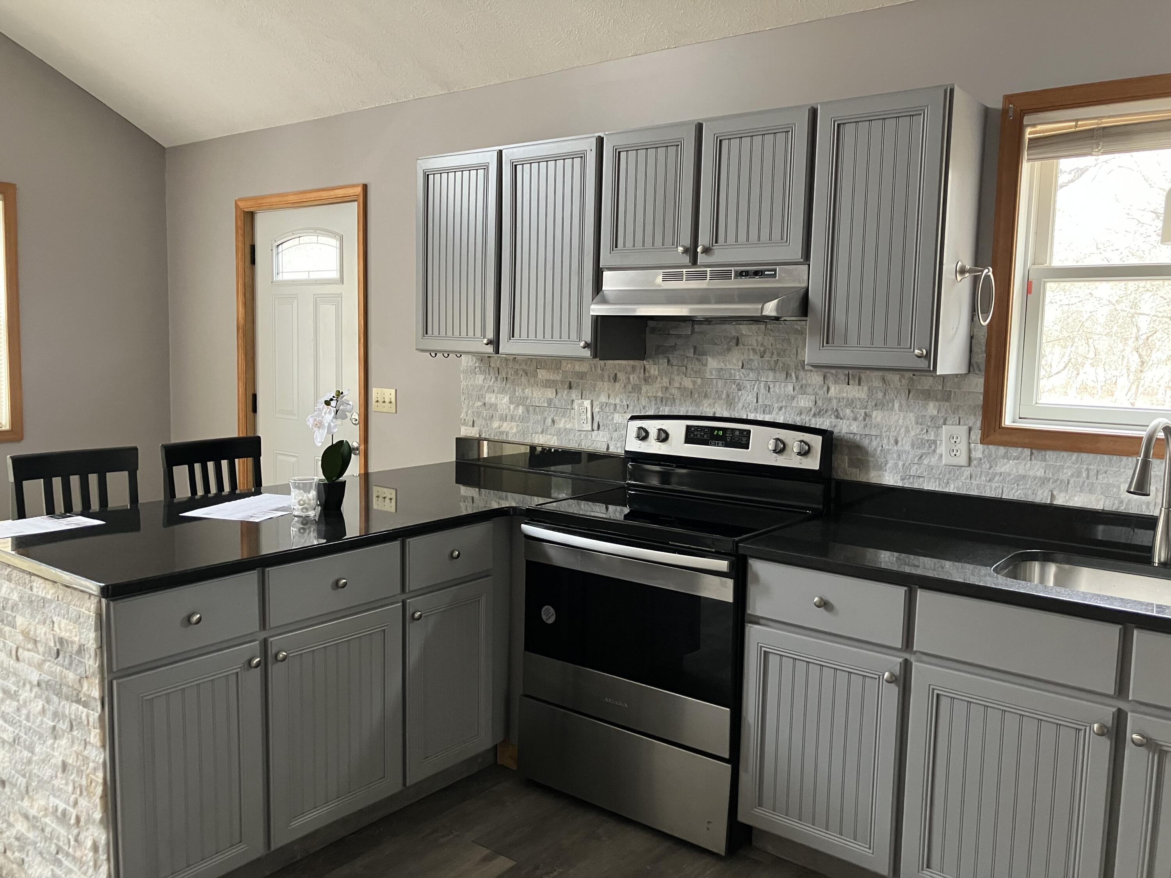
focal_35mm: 28
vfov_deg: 49.7
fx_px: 947
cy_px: 439
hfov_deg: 63.4
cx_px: 586
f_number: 1.8
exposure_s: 1/60
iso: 250
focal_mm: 3.99
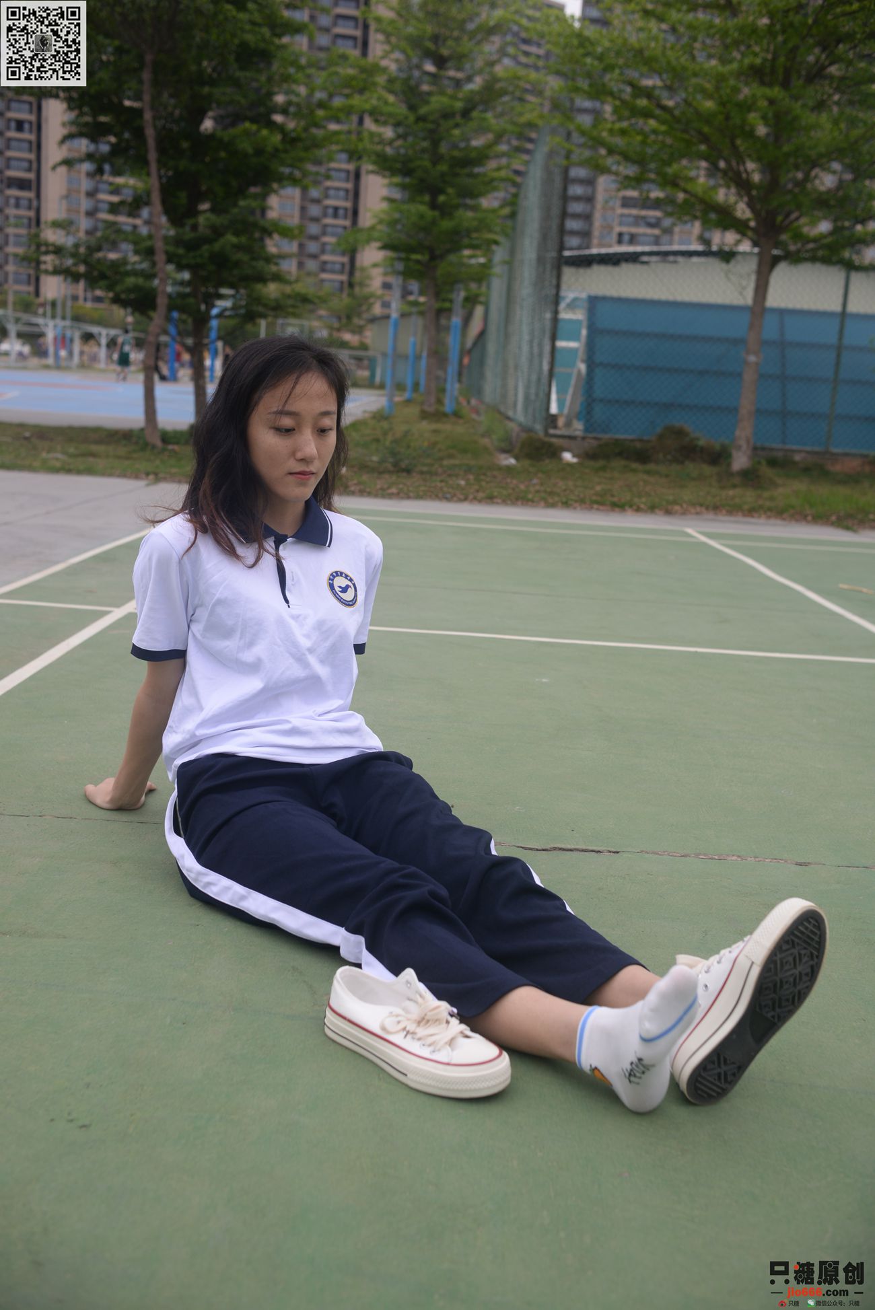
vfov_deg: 54.4
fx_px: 1275
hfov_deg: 37.9
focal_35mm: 35
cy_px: 655
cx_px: 438
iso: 250
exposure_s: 1/250
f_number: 5
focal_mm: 35
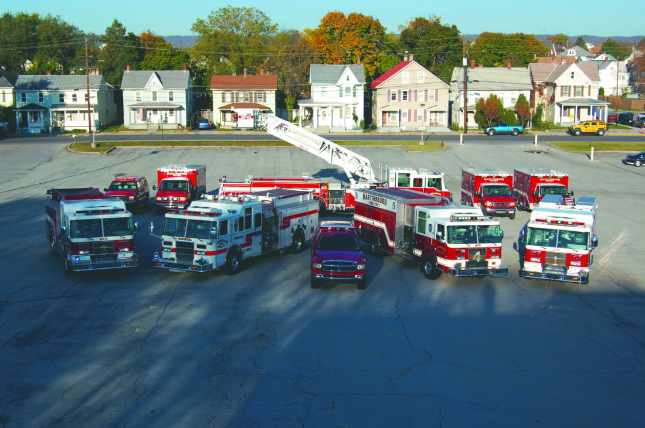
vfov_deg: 28.0
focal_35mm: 48
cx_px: 322
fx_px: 859
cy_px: 214
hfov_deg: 41.2
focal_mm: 32
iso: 200
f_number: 9
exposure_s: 1/320
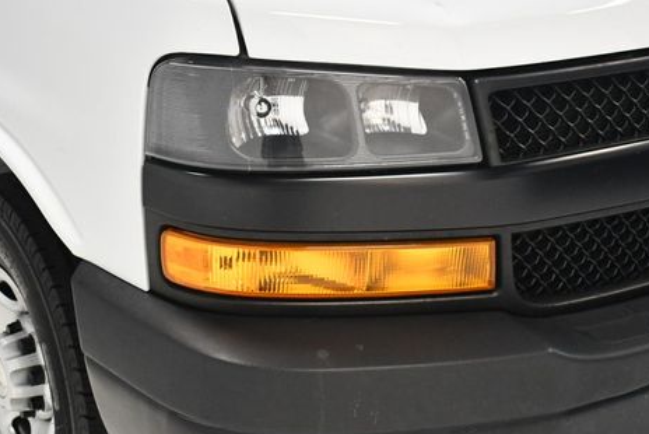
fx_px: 1245
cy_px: 252
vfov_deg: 19.7
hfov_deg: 29.2
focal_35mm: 69
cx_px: 309
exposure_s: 1/125
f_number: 4
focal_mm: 25
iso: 2800
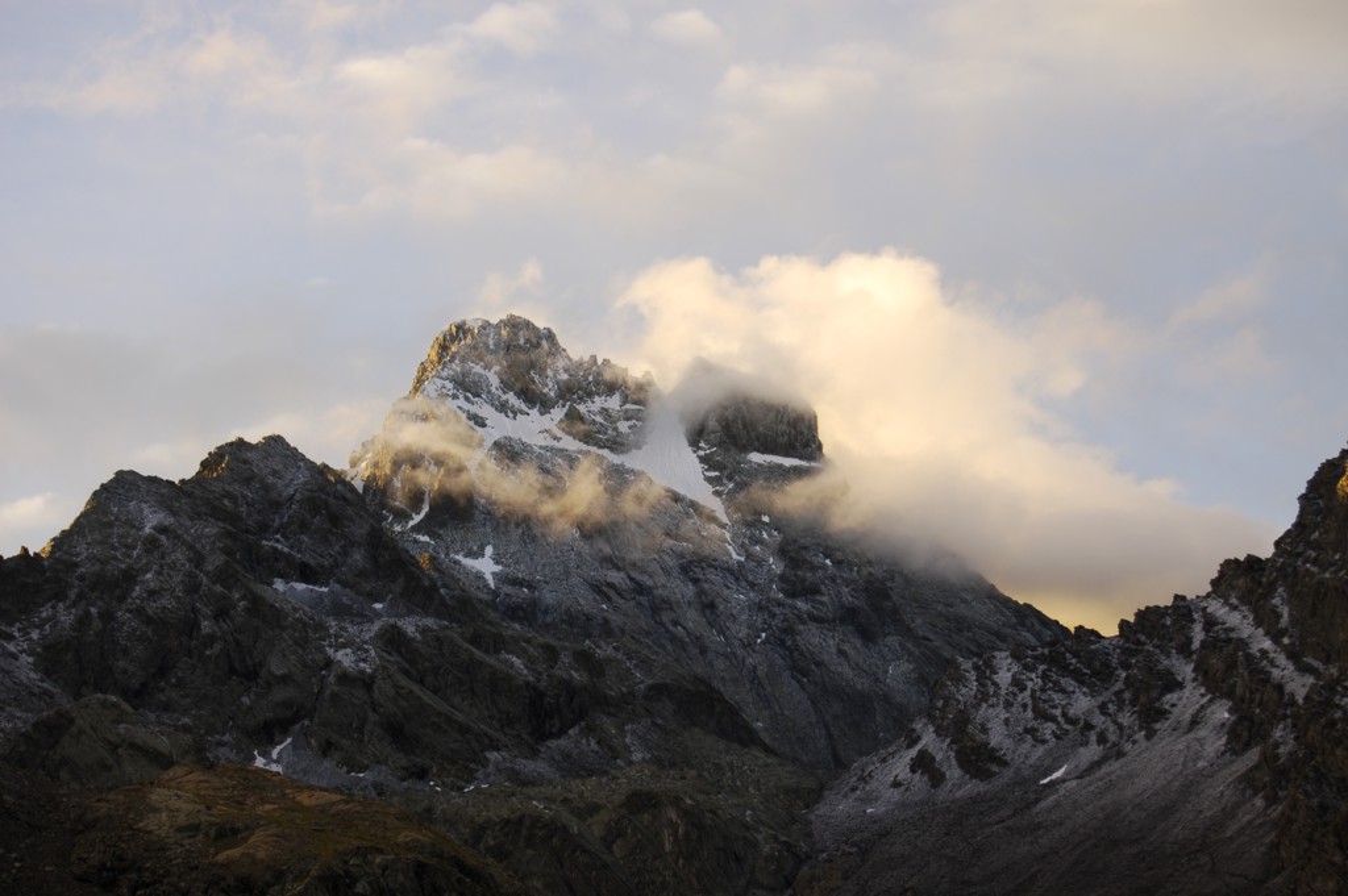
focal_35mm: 82
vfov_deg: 16.5
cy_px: 448
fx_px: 3087
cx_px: 674
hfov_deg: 24.6
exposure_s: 1/100
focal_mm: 55
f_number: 5.6
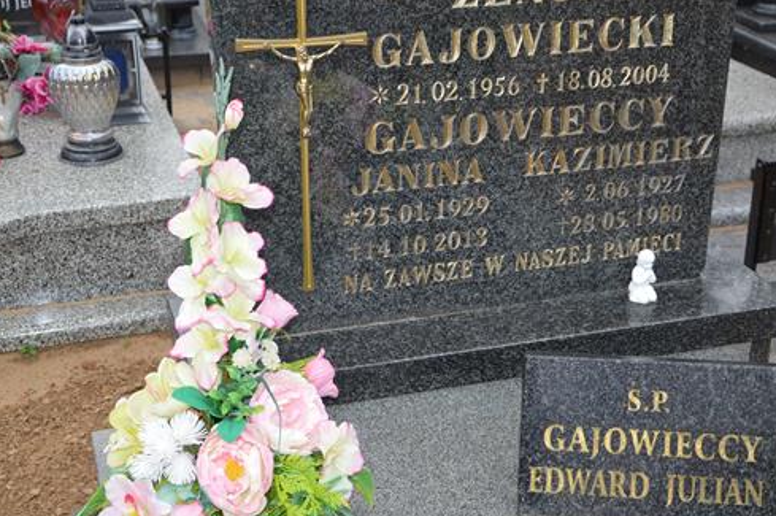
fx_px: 1184
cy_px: 233
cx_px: 427
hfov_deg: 36.2
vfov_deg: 24.6
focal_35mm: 55
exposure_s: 1/125
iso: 140
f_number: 4
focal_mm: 28
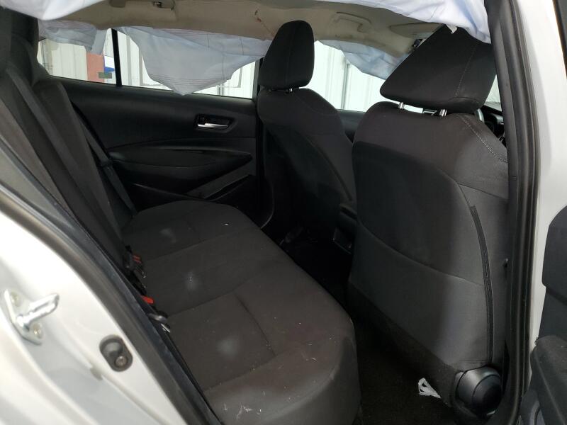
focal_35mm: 26
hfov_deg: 67.3
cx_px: 284
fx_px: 426
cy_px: 212
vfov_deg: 53.1
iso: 99
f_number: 1.5
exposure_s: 1/30
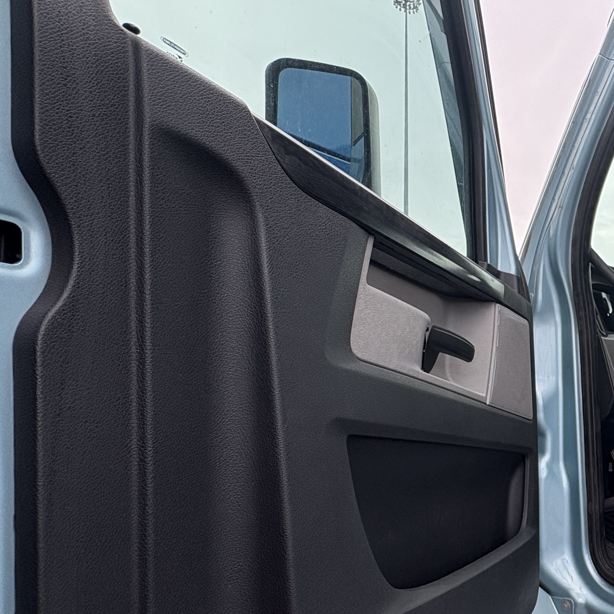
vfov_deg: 55.0
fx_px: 582
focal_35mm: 29
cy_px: 383
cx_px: 655
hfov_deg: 44.3
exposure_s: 1/515
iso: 64
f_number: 2.2
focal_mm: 2.22
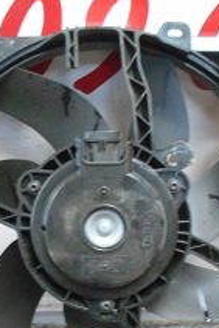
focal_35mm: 53
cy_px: 227
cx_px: 139
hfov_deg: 25.5
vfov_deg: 37.0
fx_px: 483
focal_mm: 4.6
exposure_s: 1/5
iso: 800
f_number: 3.2
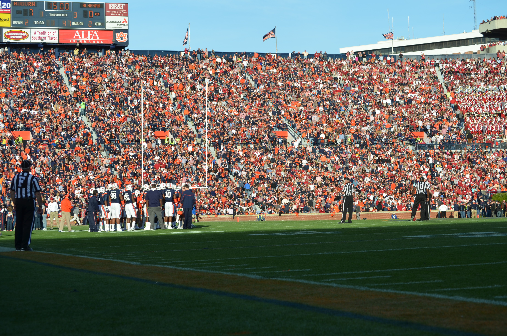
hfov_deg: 24.7
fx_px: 1159
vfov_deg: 16.5
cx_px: 254
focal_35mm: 82
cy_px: 168
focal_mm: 55
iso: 125
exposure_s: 1/250
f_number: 8
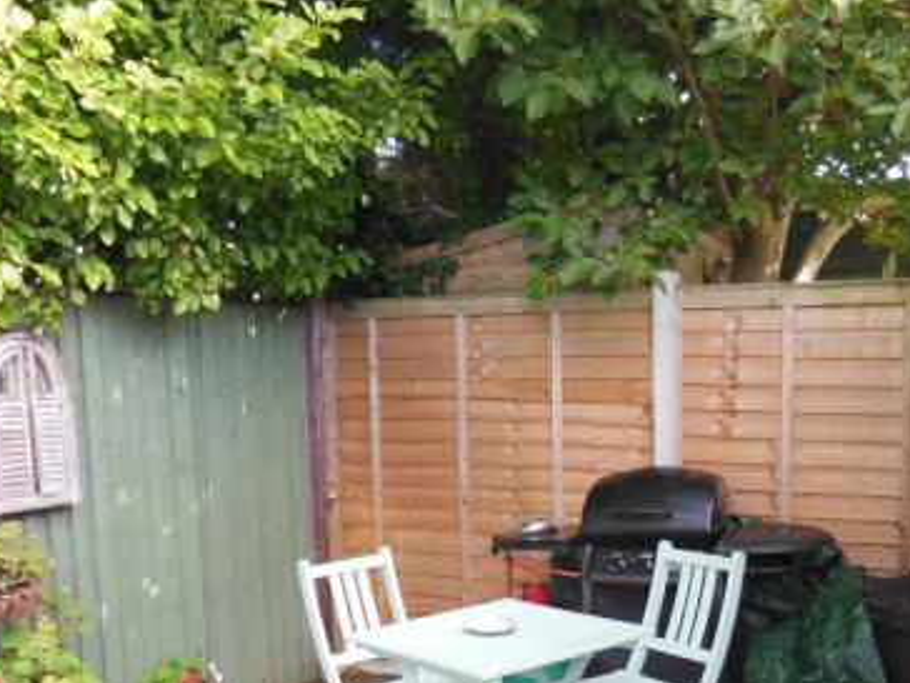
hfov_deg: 46.8
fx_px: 1052
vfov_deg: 35.1
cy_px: 524
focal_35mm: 40
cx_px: 491
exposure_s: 1/60
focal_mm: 4.5
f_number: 3.5
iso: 125
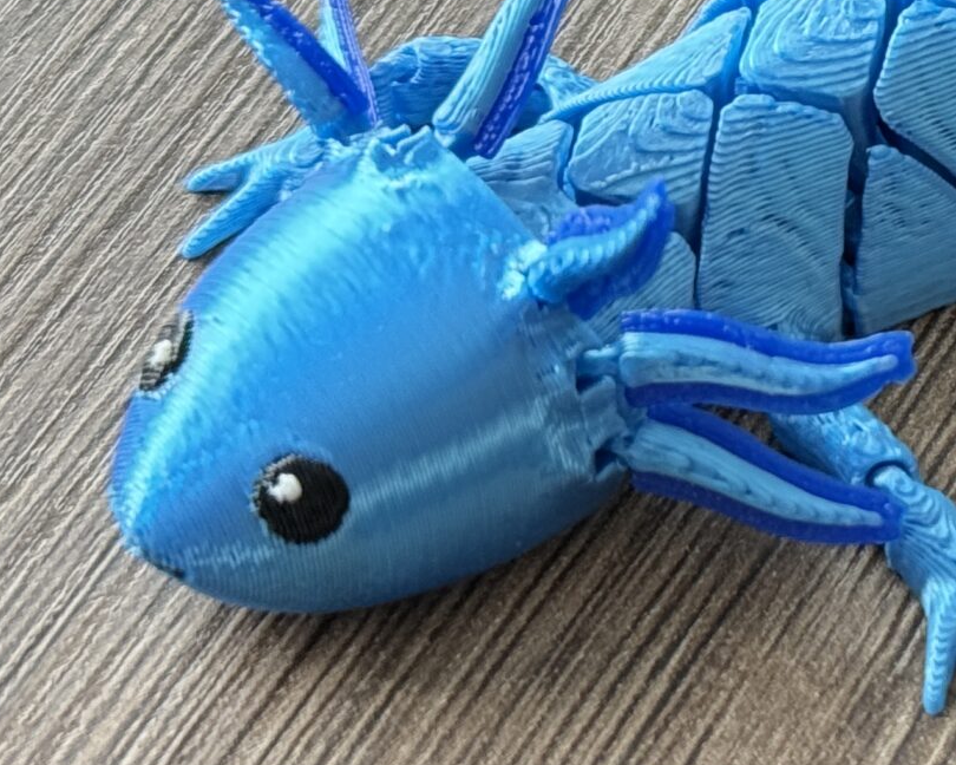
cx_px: 1467
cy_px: 77
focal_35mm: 148
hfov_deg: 12.3
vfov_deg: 10.4
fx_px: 4187
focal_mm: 6.76
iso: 250
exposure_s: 1/59
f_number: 1.78
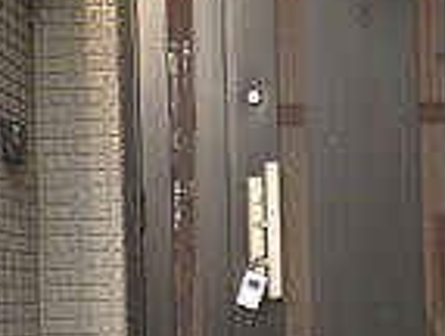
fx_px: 1495
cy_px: 252
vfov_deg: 12.8
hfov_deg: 16.9
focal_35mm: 116
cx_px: 324
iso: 64
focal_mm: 4.7
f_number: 2.8
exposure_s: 1/30
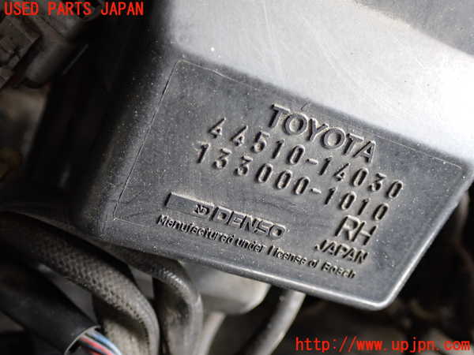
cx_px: 237
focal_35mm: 44
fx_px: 602
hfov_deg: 42.9
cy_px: 178
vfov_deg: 32.9
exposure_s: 1/40
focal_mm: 7.84
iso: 320
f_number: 2.9
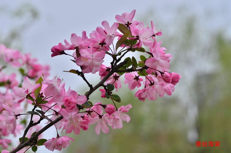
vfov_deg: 10.1
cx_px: 116
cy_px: 76
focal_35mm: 135
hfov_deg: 15.2
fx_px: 864
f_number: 8
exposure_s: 1/250
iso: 100
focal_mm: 90
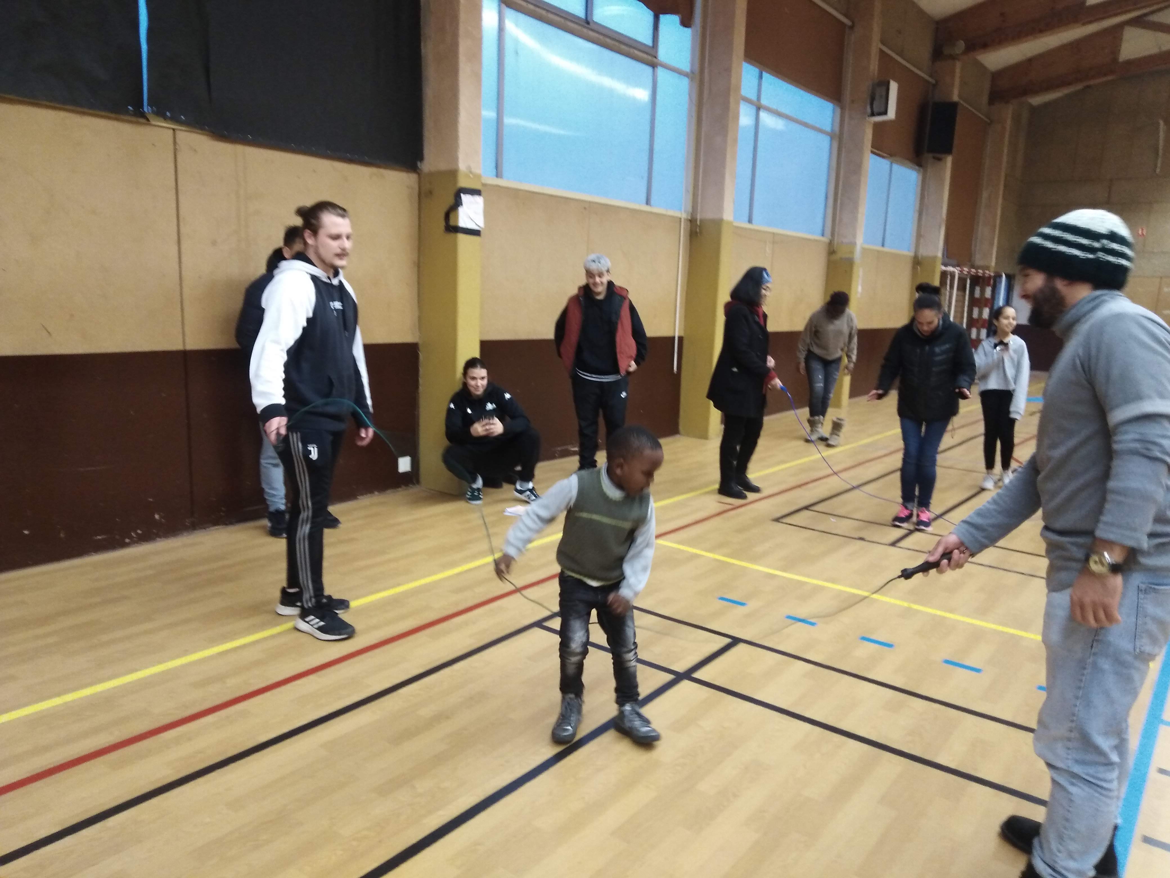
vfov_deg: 53.1
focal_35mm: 26
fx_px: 879
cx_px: 585
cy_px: 439
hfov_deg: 67.3
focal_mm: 3.46
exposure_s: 1/33.3
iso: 414
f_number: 2.2
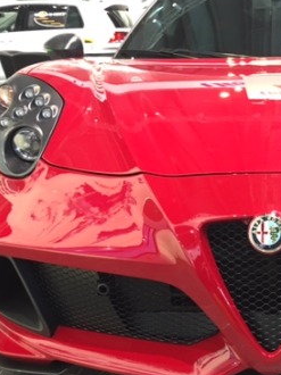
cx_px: 272
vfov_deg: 37.3
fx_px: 553
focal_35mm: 51
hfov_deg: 27.1
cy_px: 235
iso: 125
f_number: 2.2
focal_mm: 4.15
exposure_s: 1/33
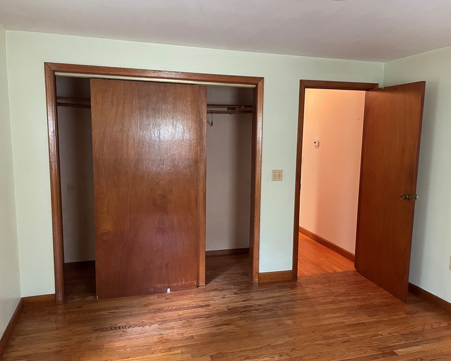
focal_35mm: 28
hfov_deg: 62.2
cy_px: 180
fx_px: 374
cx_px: 226
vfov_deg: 51.5
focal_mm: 4.2
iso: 400
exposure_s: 1/40
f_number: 1.6
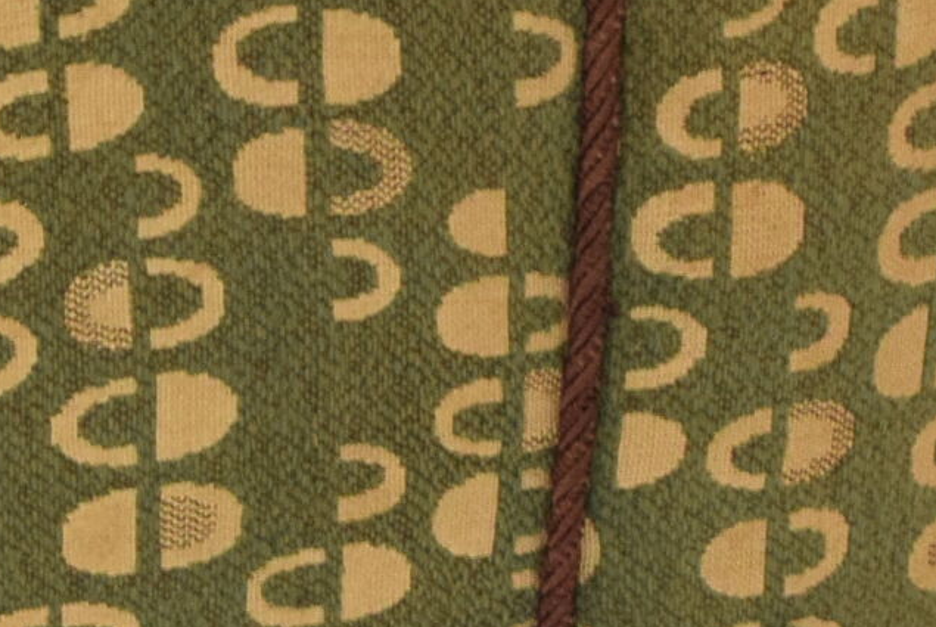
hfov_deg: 6.3
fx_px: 8460
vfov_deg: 4.2
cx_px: 277
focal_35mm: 325
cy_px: -74
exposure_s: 1/200
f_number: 7.1
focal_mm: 46
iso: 1600
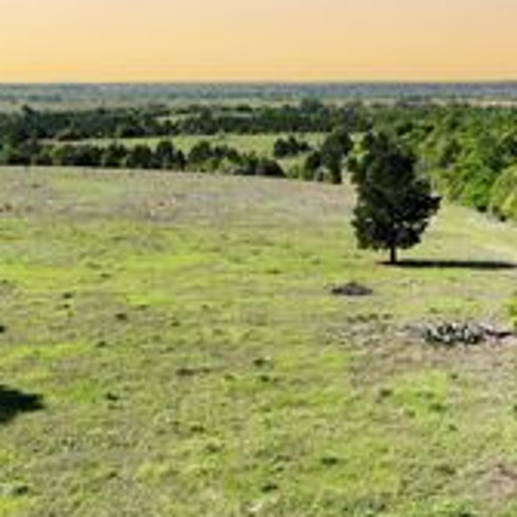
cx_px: 206
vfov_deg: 26.7
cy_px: 94
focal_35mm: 63
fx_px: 1065
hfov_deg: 27.2
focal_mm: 12.29
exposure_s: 1/2500
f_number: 2.8
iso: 160
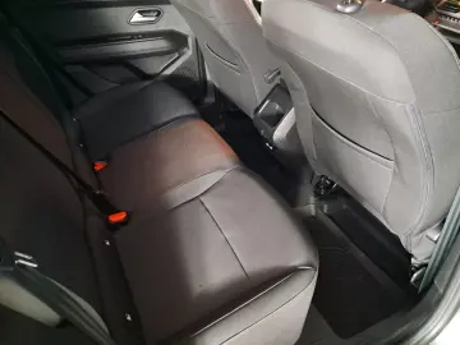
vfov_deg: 51.4
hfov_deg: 65.3
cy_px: 172
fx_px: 359
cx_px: 230
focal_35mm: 27
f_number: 1.8
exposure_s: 1/14
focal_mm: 4
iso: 1600
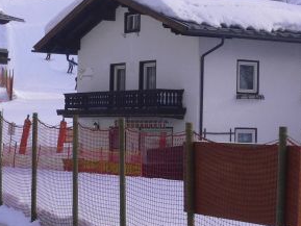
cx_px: 24
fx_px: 983
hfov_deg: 17.1
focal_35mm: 113
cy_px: 172
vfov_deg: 13.1
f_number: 6.9
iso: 80
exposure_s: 1/160
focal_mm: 8.5
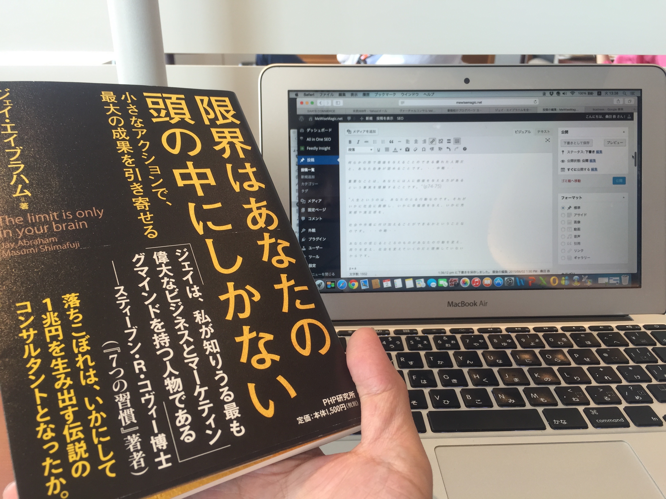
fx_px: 558
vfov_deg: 48.2
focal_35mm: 29
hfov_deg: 61.7
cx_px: 333
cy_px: 250
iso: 32
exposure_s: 1/60
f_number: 2.2
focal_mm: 4.15
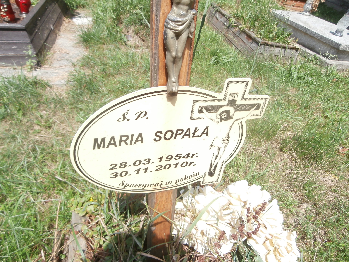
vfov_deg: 56.8
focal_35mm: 24
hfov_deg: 71.6
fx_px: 242
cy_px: 131
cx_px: 174
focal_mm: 4.2
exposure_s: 1/500
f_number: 3
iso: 100
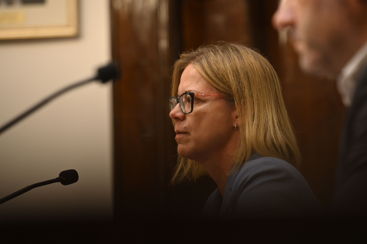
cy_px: 122
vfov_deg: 6.9
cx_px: 184
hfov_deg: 10.3
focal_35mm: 200
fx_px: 2037
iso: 2500
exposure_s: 1/160
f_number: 4
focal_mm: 200
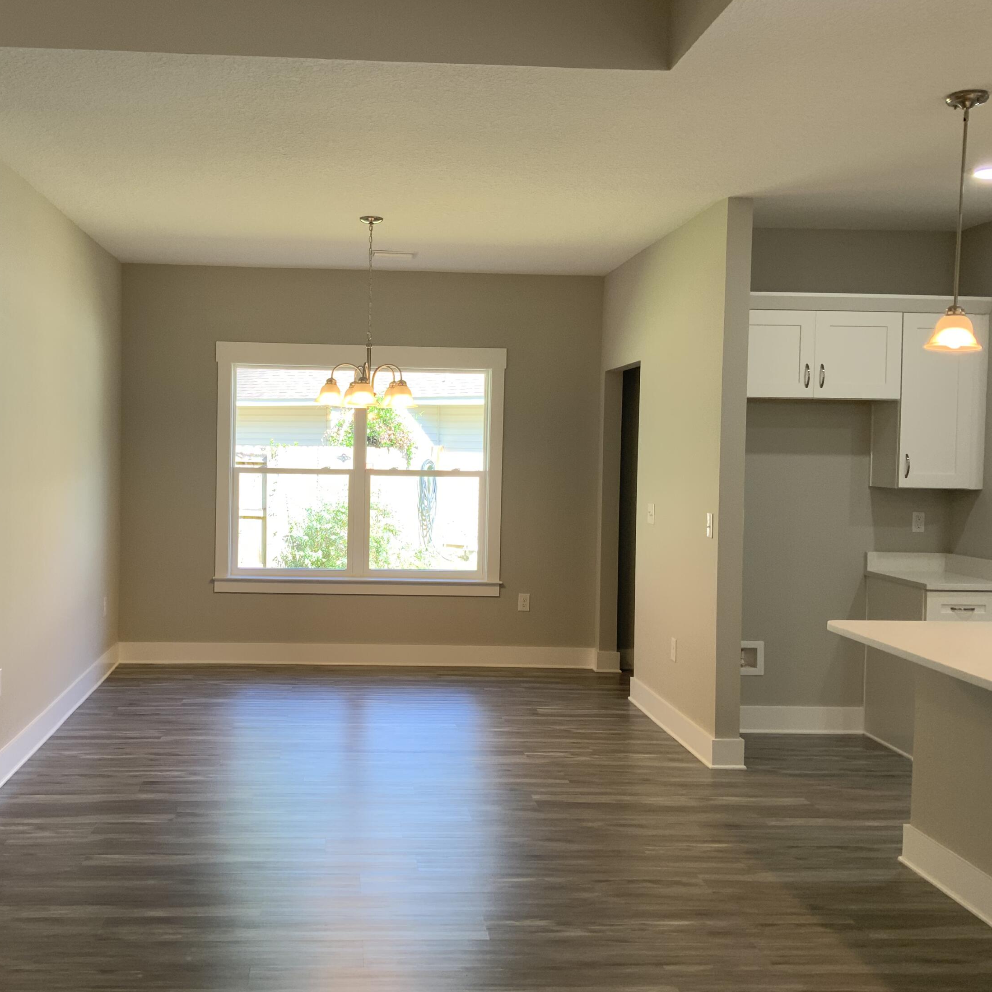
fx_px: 1135
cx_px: 376
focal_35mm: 35
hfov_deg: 46.8
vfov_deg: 47.2
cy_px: 489
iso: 32
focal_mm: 3
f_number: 1.8
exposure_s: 1/60
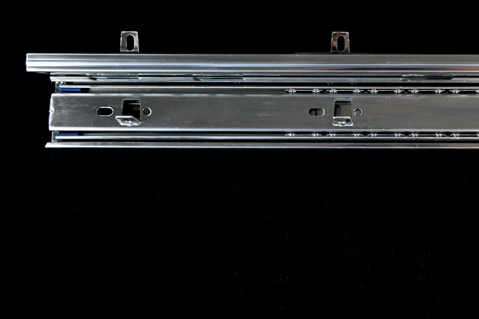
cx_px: 378
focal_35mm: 62
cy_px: 72
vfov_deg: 21.7
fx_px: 825
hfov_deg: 31.6
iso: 125
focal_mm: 26
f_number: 4.5
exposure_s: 1/30
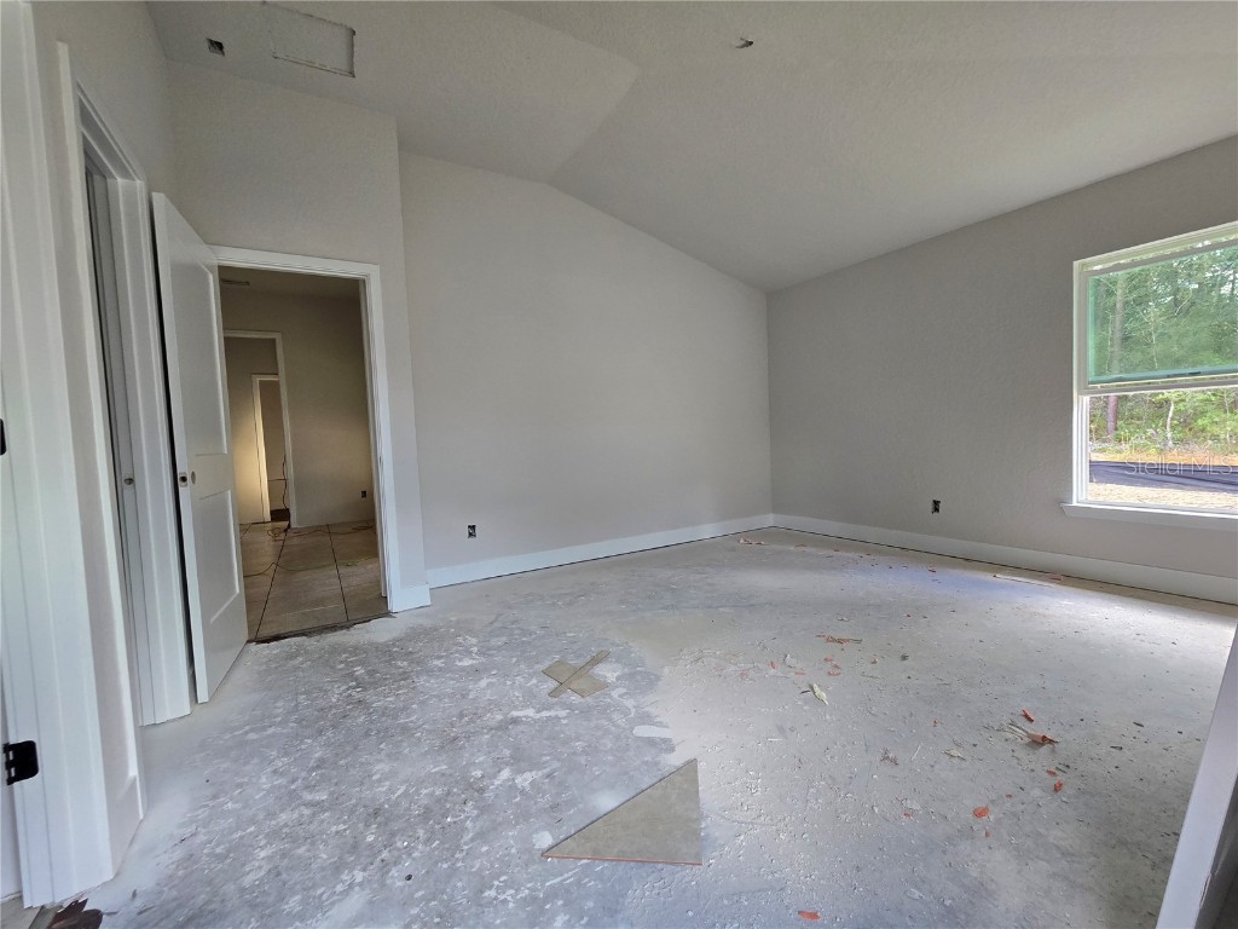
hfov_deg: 106.2
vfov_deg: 89.9
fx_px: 465
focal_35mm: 13
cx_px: 619
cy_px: 464
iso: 160
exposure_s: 1/100
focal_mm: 2.2
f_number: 2.2
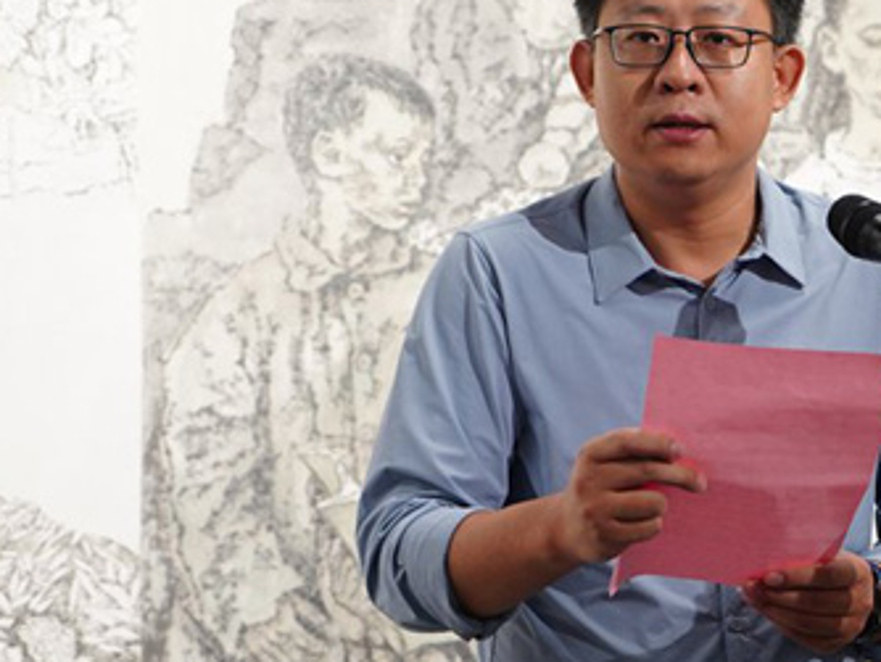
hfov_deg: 13.9
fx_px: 3591
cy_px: 284
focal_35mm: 141
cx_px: 723
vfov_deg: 10.5
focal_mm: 70
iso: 1600
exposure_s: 1/125
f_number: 4
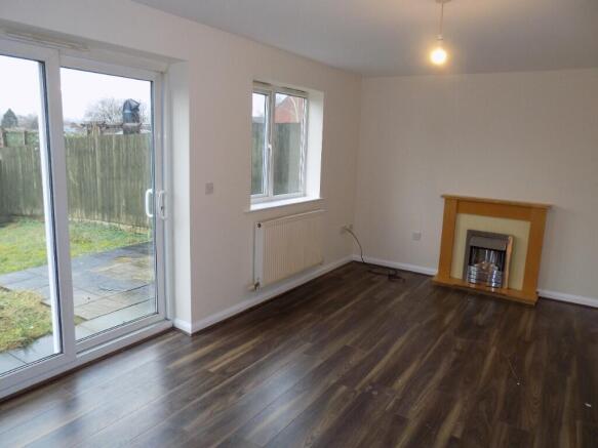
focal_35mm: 24
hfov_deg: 71.6
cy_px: 224
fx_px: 415
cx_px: 299
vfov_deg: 56.8
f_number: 3.1
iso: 160
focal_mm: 4.3
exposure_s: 1/30
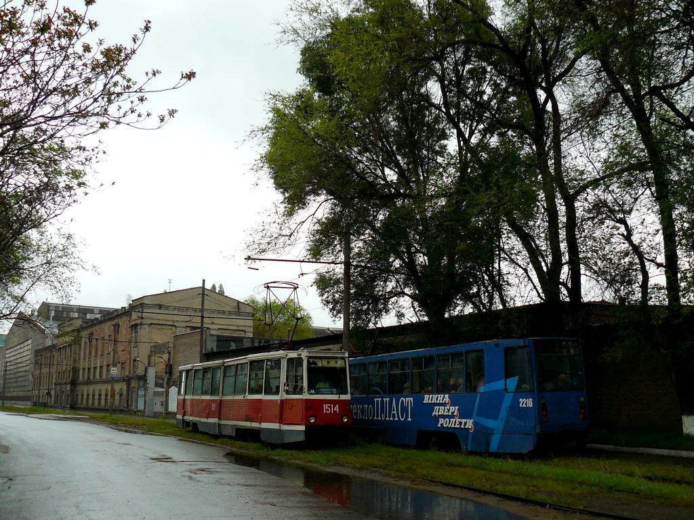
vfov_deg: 39.7
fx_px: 722
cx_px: 347
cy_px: 260
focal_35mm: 36
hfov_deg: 51.4
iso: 100
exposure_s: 1/640
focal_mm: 6
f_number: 2.8
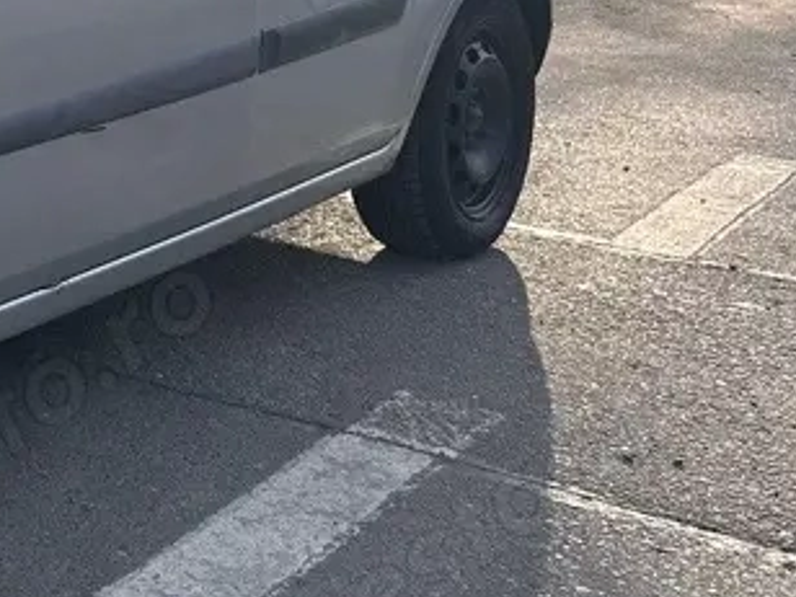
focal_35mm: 78
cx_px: -486
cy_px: -173
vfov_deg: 17.7
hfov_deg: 20.4
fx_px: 1794
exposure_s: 1/1495
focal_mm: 6.86
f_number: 1.78
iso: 80
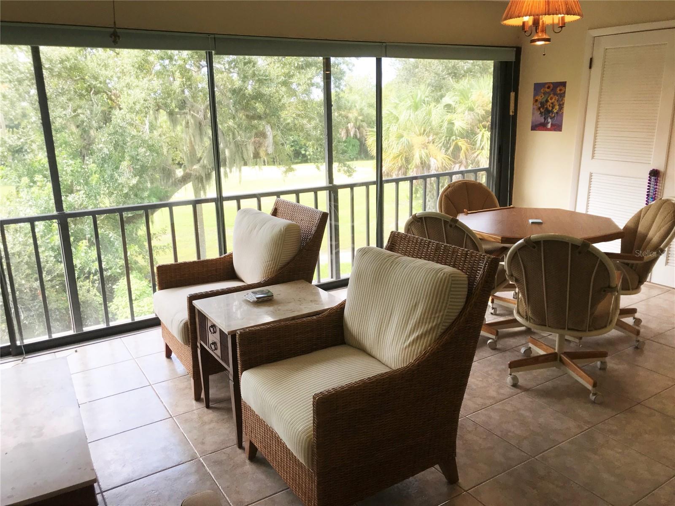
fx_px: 546
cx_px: 338
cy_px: 253
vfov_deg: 49.7
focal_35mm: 28
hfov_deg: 63.4
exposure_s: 1/211
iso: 20
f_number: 1.8
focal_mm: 3.99
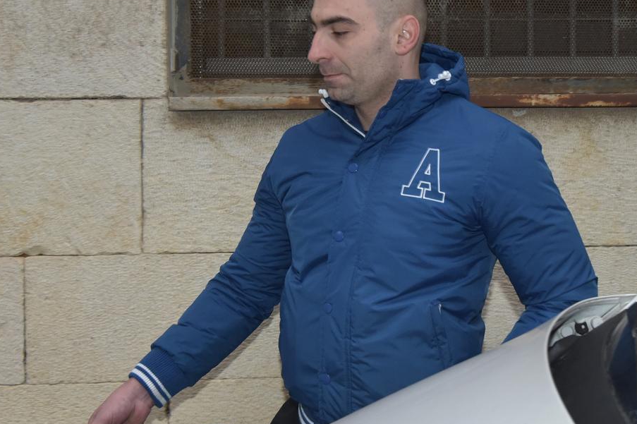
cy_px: 286
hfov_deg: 49.5
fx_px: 690
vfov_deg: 33.8
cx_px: 297
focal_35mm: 39
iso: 1250
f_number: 5.6
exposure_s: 1/200
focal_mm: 22
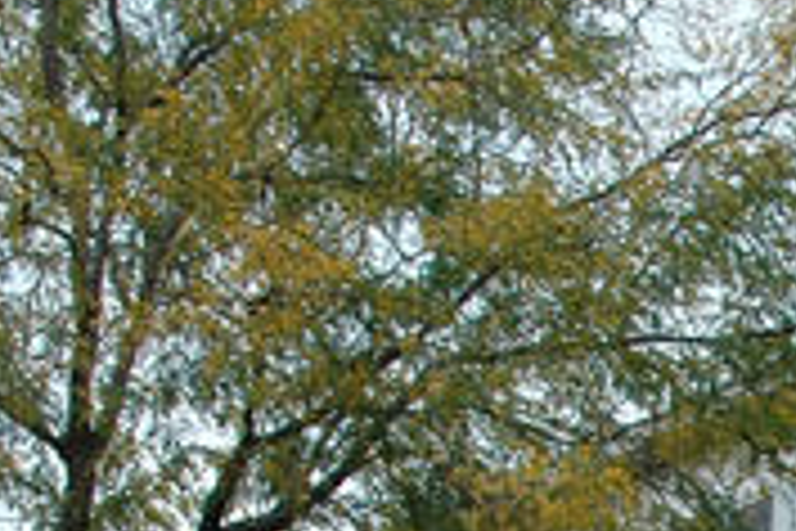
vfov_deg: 10.2
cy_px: 1125
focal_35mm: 122
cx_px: 1273
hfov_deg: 15.2
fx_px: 2697
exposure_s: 1/320
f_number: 5.6
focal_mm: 18
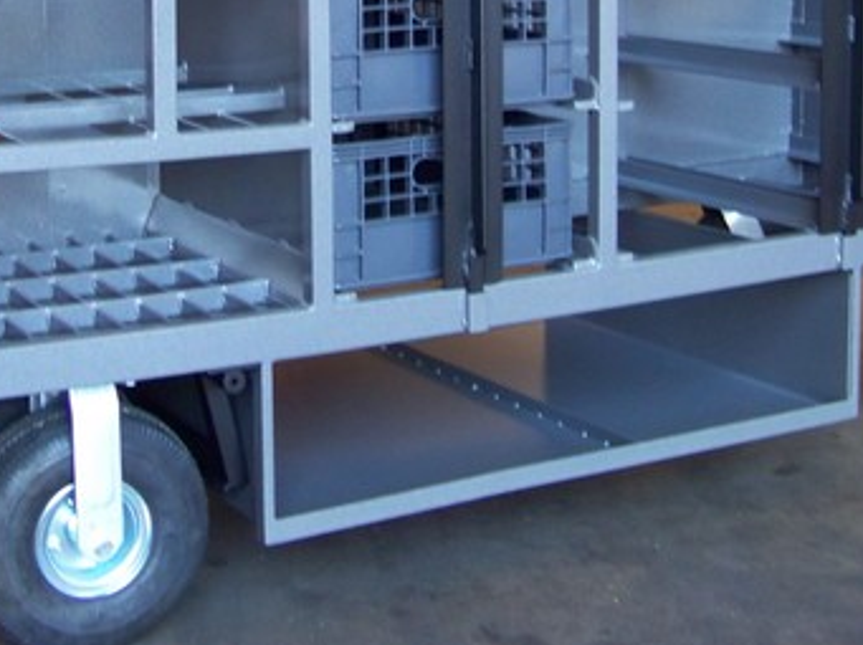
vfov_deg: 19.3
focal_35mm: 74
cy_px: 11
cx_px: 405
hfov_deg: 26.4
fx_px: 1843
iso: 203
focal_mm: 5.85
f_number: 2.8
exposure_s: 1/30
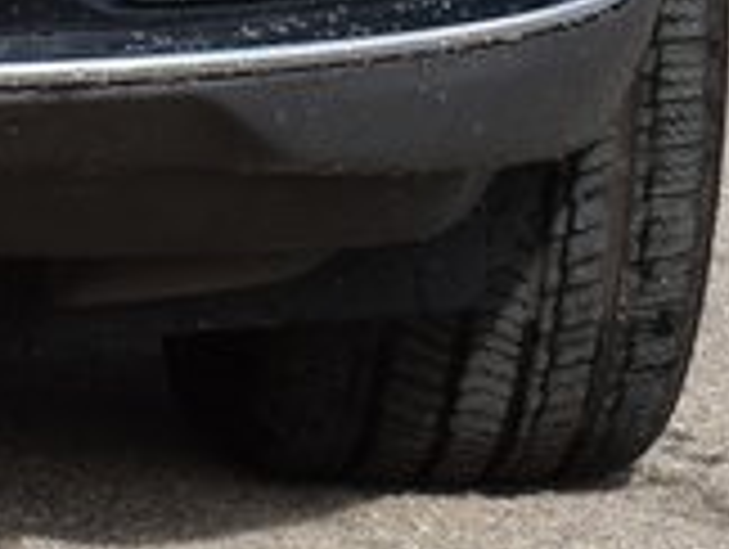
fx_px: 8837
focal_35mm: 419
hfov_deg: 4.6
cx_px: -1098
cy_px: -880
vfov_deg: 3.5
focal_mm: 46
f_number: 11
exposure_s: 1/400
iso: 400
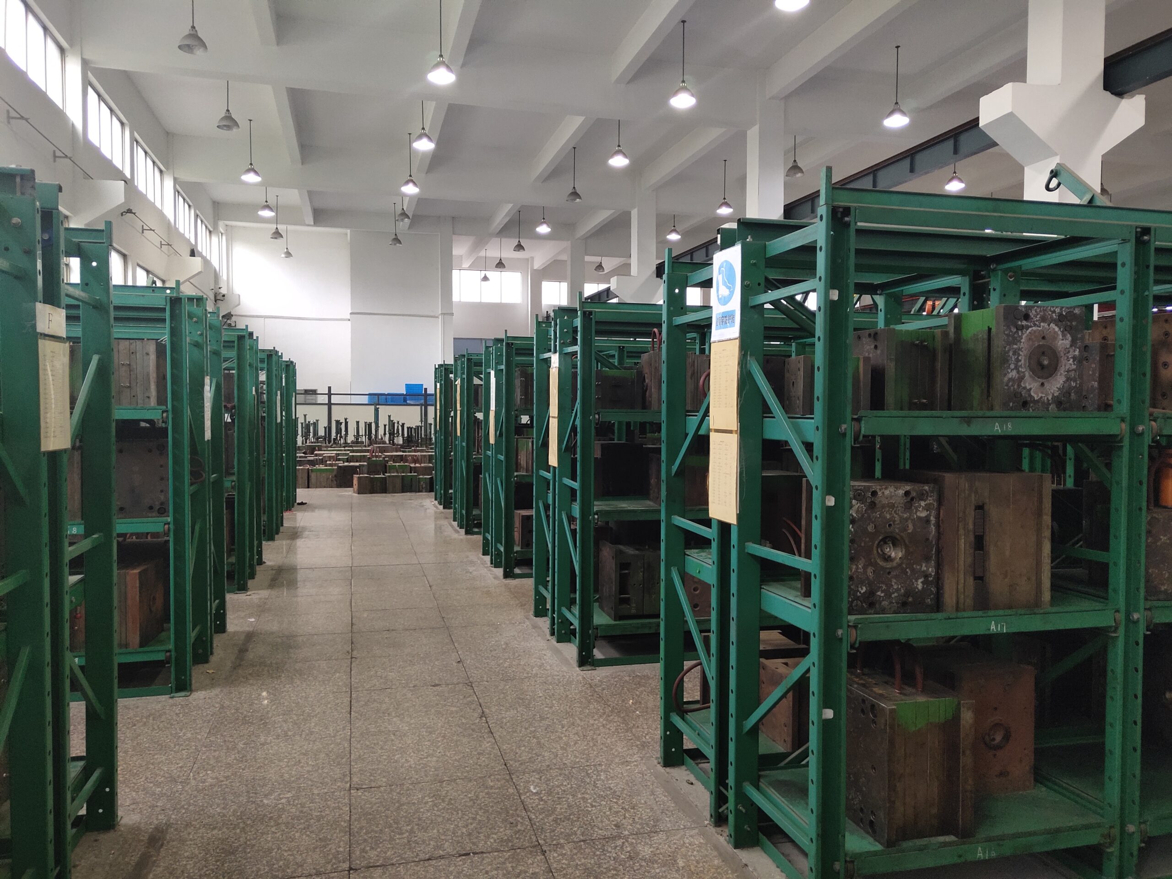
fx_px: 982
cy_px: 440
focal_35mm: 29
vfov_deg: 48.2
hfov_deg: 61.7
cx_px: 586
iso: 405
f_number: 1.8
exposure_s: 1/50
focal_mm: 4.27
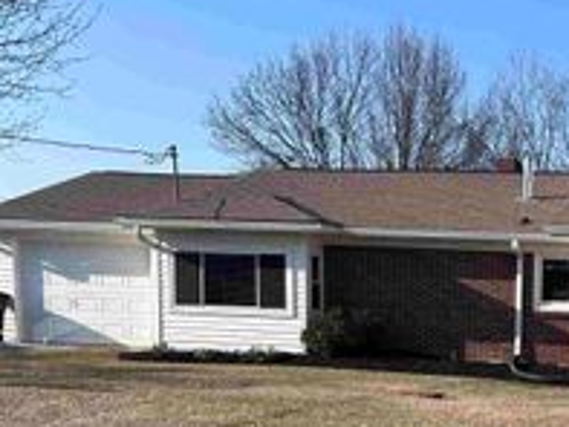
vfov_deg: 21.3
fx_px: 1086
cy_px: 452
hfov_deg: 27.5
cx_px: 581
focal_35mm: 66
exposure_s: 1/2841
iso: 50
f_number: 1.5
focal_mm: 5.7
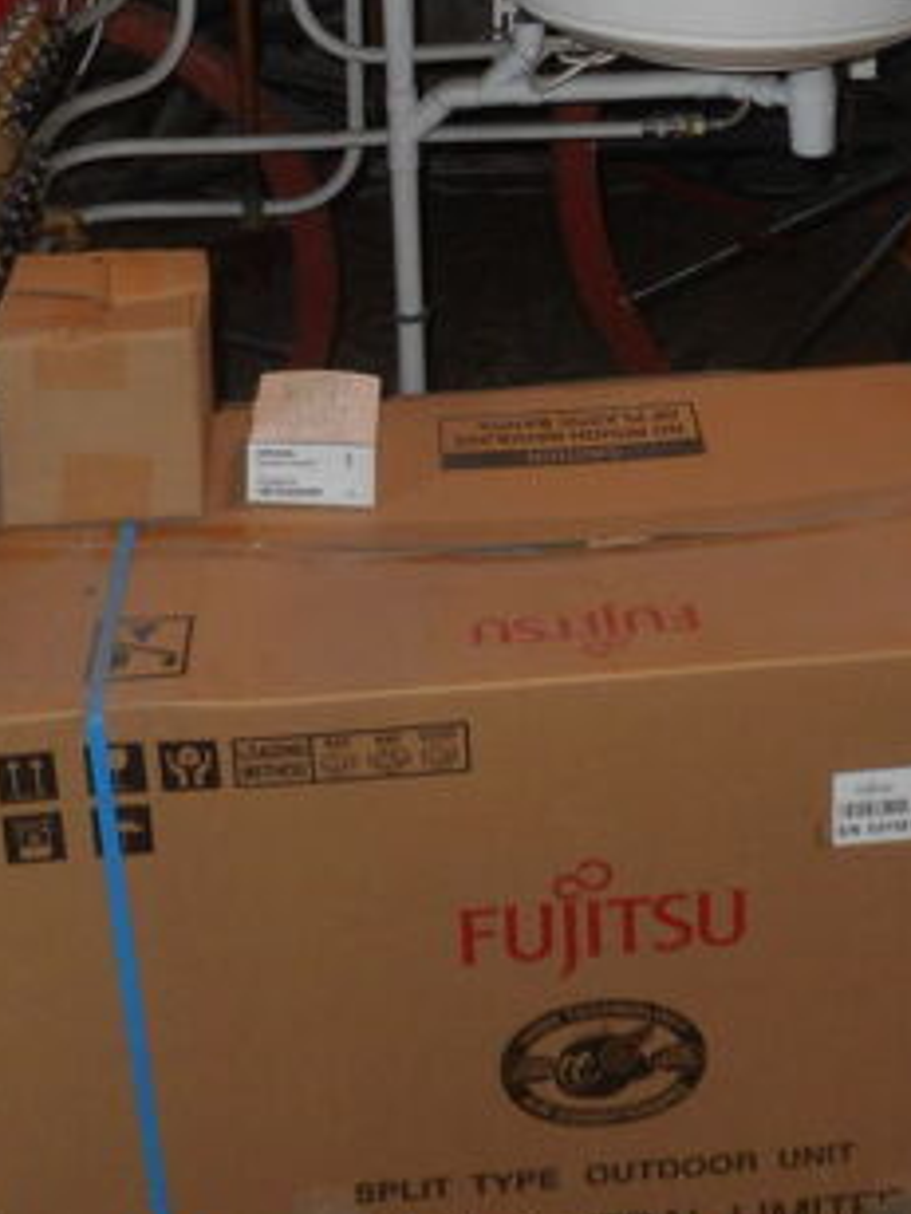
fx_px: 1825
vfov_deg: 33.5
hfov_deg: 28.0
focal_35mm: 52
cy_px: -20
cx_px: 481
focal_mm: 4.5
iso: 200
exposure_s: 1/25
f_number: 3.7
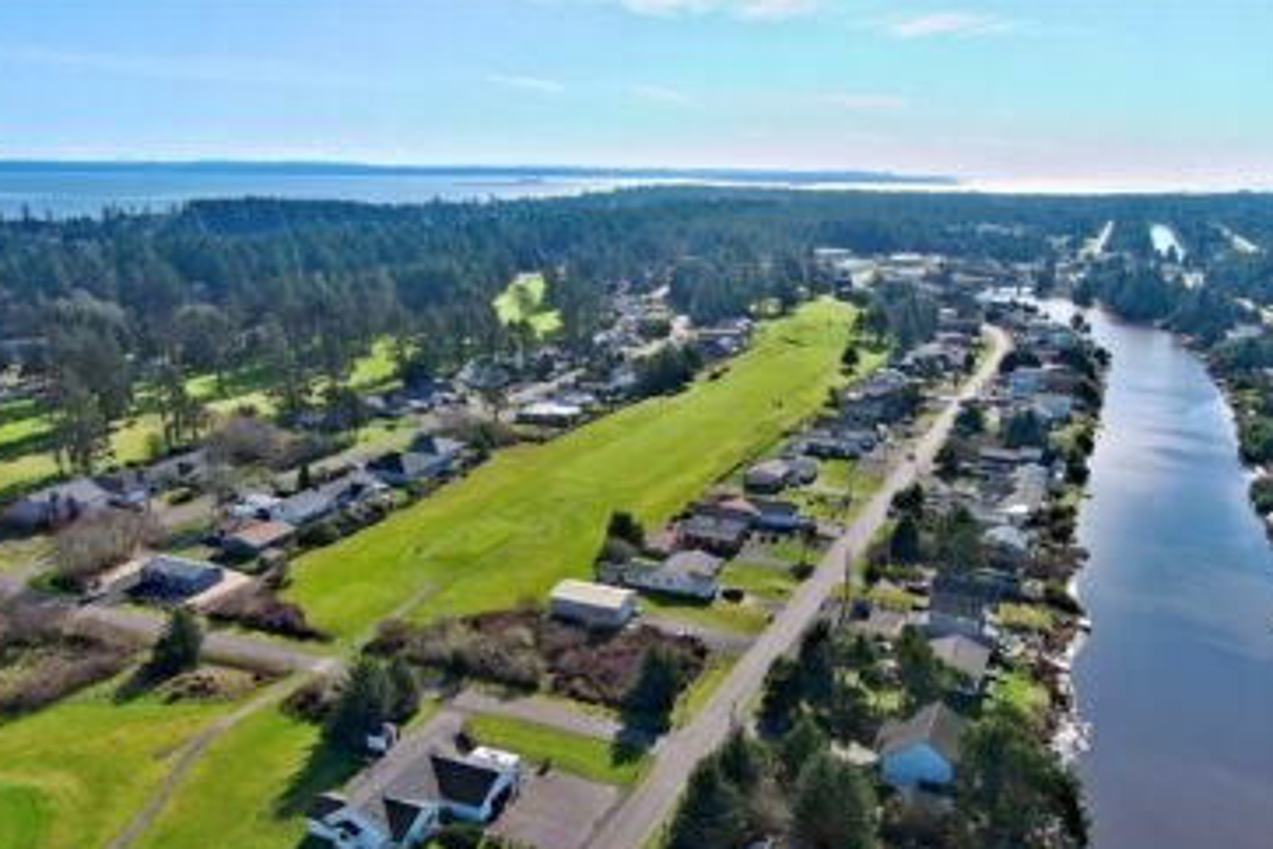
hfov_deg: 58.7
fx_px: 1131
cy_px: 465
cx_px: 649
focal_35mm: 32
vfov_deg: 41.1
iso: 101
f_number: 2.8
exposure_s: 1/1486
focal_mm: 10.57
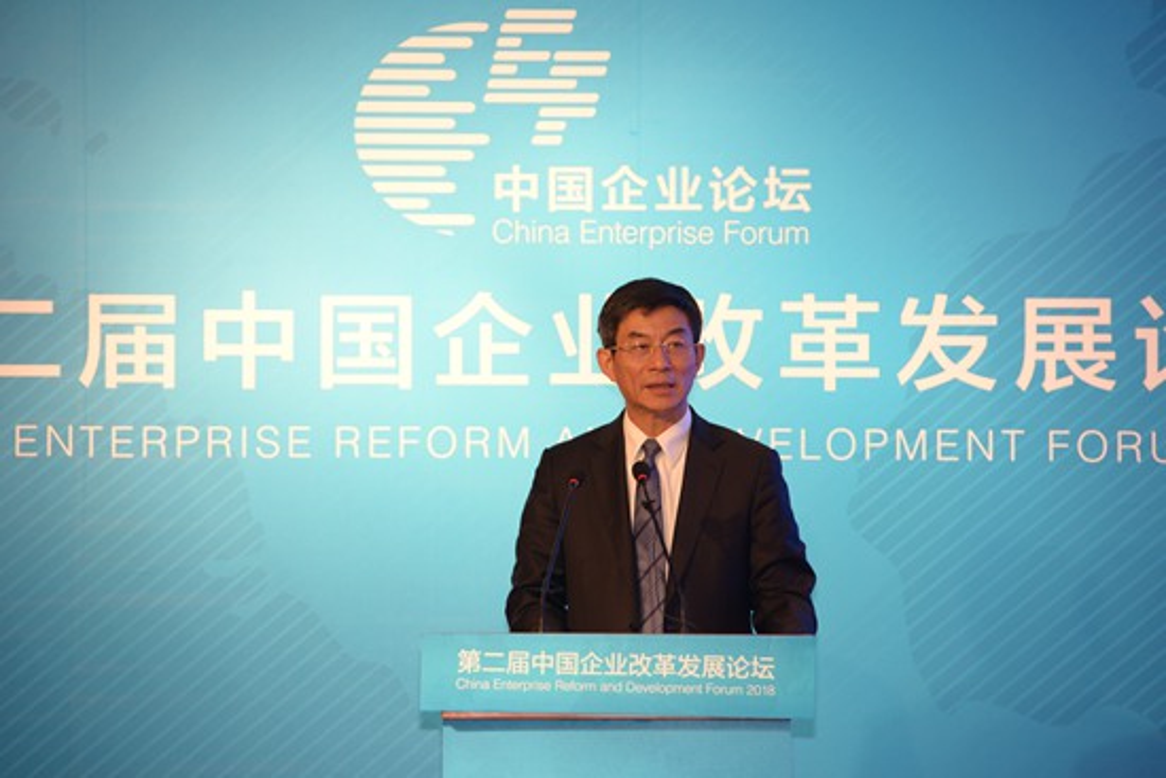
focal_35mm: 180
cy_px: 389
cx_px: 583
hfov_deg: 11.4
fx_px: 5831
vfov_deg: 7.6
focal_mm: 180
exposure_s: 1/160
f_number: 5
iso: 1000
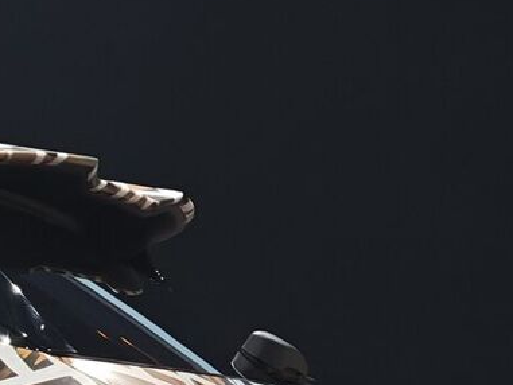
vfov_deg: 4.2
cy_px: 626
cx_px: -465
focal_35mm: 353
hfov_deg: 5.5
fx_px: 5233
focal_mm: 11.5
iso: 125
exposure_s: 1/100
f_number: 1.8
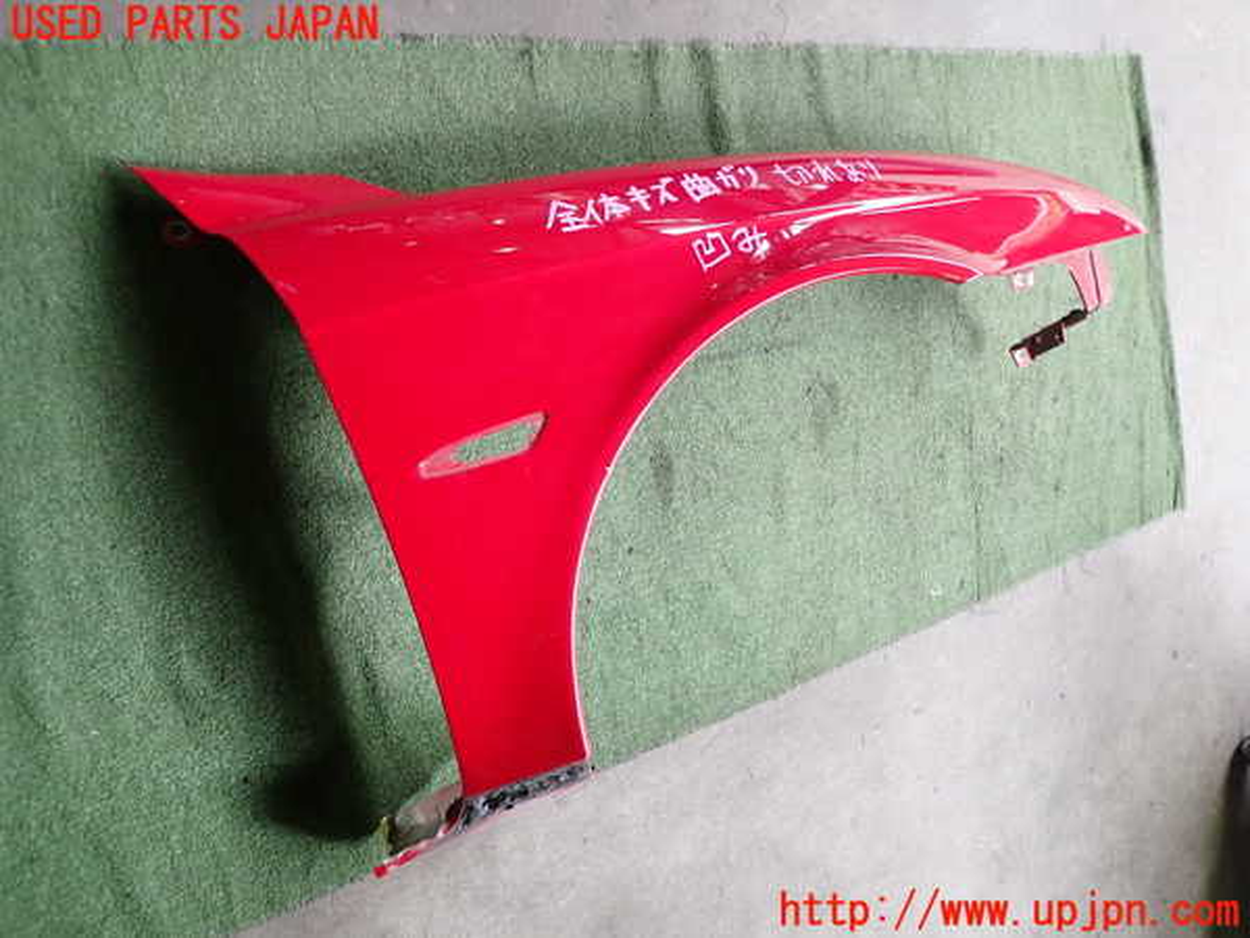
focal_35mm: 25
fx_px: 903
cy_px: 469
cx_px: 625
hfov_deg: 69.4
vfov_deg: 54.9
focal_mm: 4.5
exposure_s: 1/100
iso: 200
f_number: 2
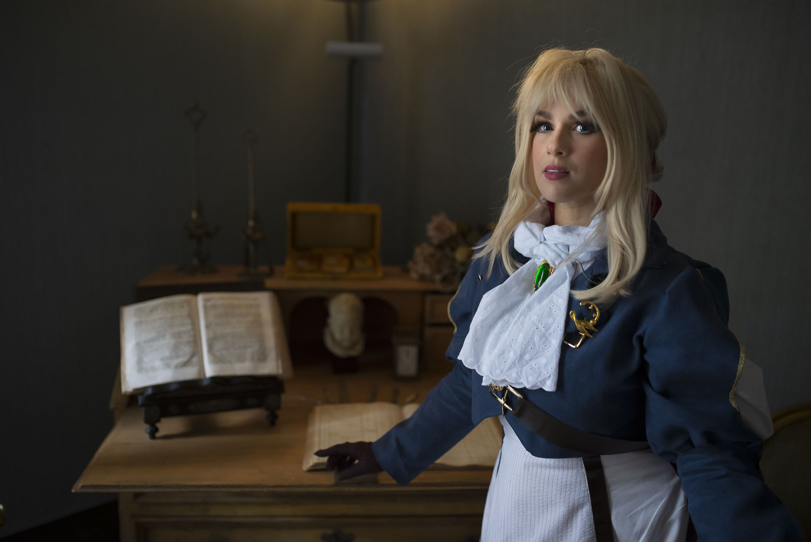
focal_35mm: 35
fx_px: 789
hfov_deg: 54.4
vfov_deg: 37.9
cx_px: 406
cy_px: 271
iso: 800
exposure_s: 1/100
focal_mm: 35
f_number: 1.8
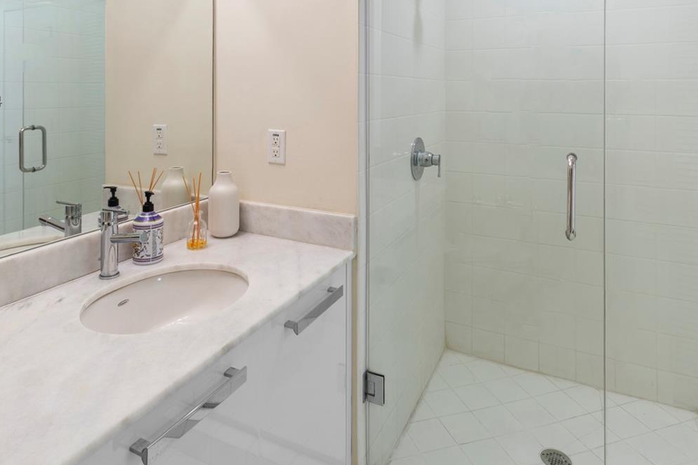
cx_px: 336
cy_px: 102
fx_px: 465
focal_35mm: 24
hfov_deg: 73.7
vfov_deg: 50.3
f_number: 10
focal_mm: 10
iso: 125
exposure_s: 1/8
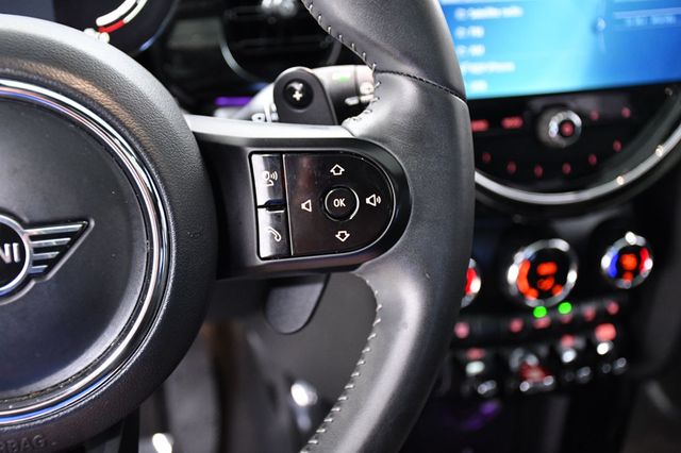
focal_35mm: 52
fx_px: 983
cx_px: 340
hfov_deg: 38.2
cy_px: 226
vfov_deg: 26.0
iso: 2500
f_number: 4.2
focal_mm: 35
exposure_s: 1/30
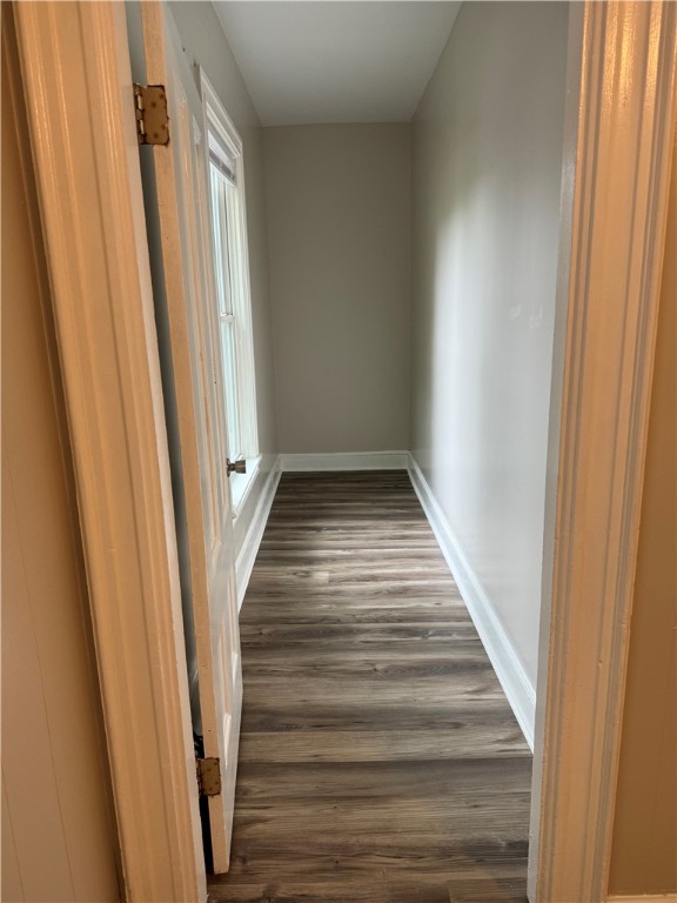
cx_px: 338
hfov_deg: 56.8
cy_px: 452
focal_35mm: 24
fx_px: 626
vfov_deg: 71.6
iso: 125
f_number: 1.78
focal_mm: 6.76
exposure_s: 1/60
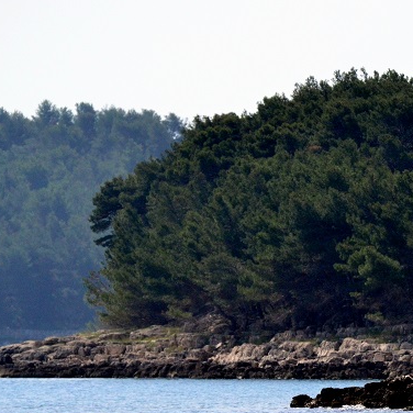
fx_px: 8897
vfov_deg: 2.7
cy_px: 274
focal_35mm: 659
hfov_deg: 2.7
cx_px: 447
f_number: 5.3
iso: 1100
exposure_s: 1/8000
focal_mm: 195
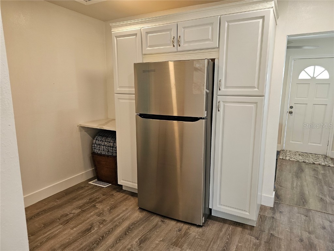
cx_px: 167
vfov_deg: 58.9
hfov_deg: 73.9
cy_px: 126
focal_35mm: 23
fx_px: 222
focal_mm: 6.3
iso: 200
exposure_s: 1/120
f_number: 1.7
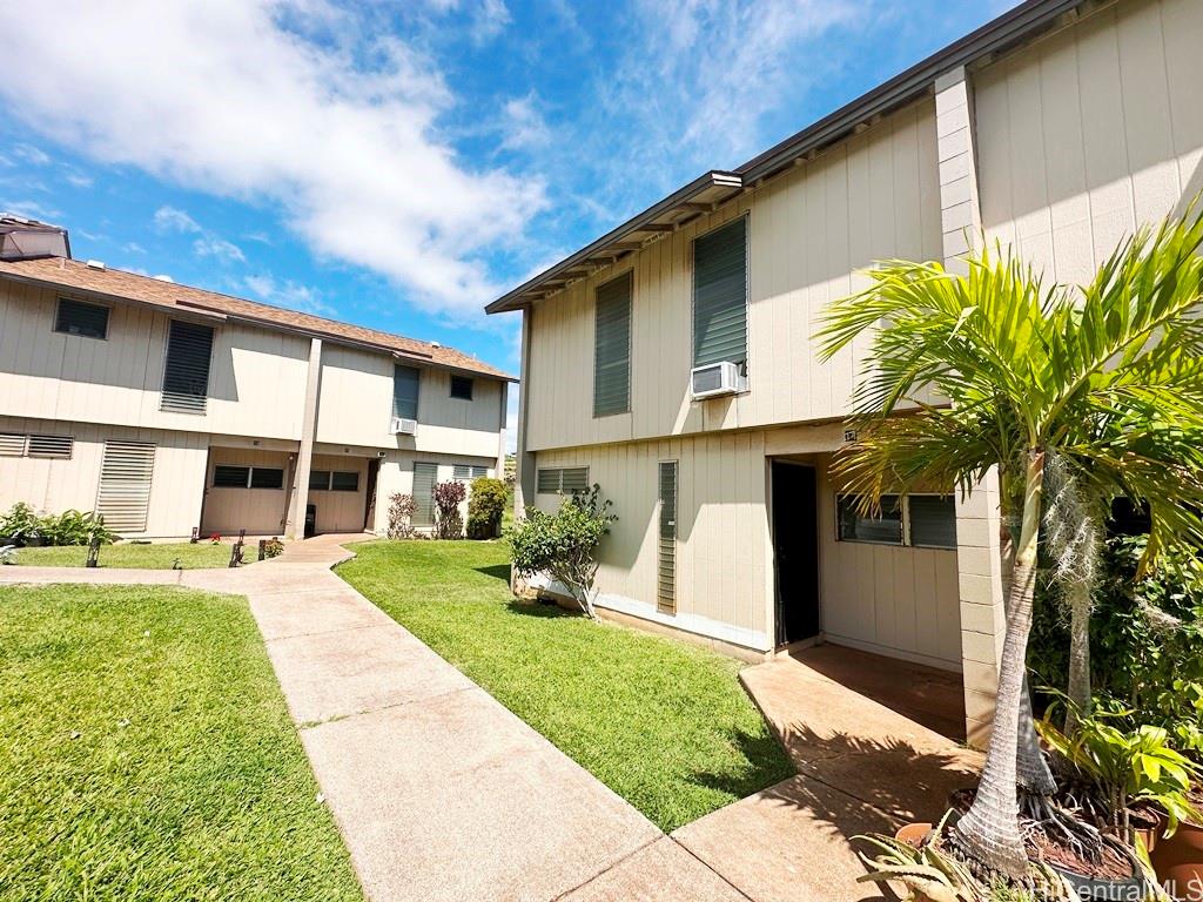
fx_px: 487
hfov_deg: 102.1
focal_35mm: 14
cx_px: 602
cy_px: 451
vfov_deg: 85.7
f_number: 2.2
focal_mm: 2.22
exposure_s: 1/1742
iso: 40
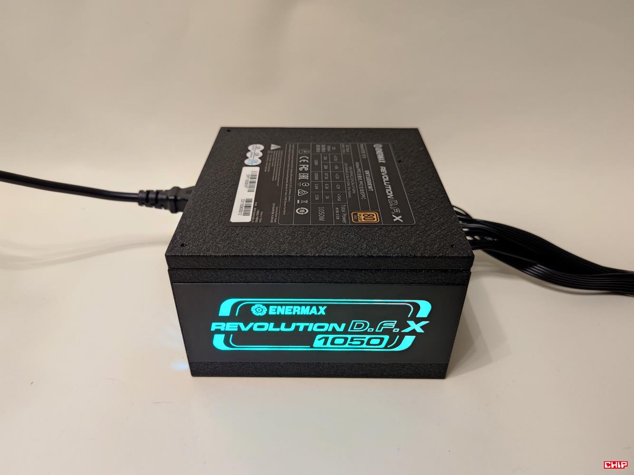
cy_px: 238
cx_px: 317
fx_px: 439
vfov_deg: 56.8
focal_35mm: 24
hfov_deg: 71.6
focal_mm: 6.78
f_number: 1.85
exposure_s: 1/18
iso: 404
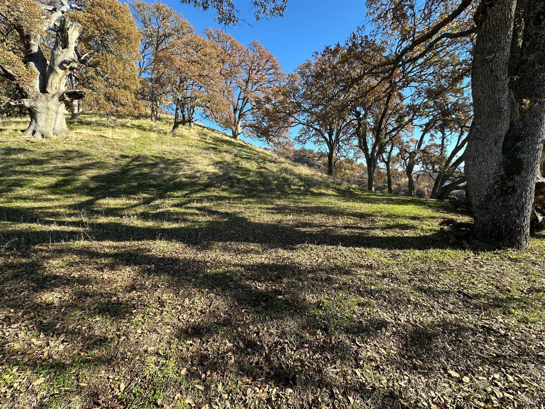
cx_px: 272
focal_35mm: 14
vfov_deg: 85.7
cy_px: 204
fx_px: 220
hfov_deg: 102.1
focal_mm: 2.22
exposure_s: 1/590
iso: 40
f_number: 2.2
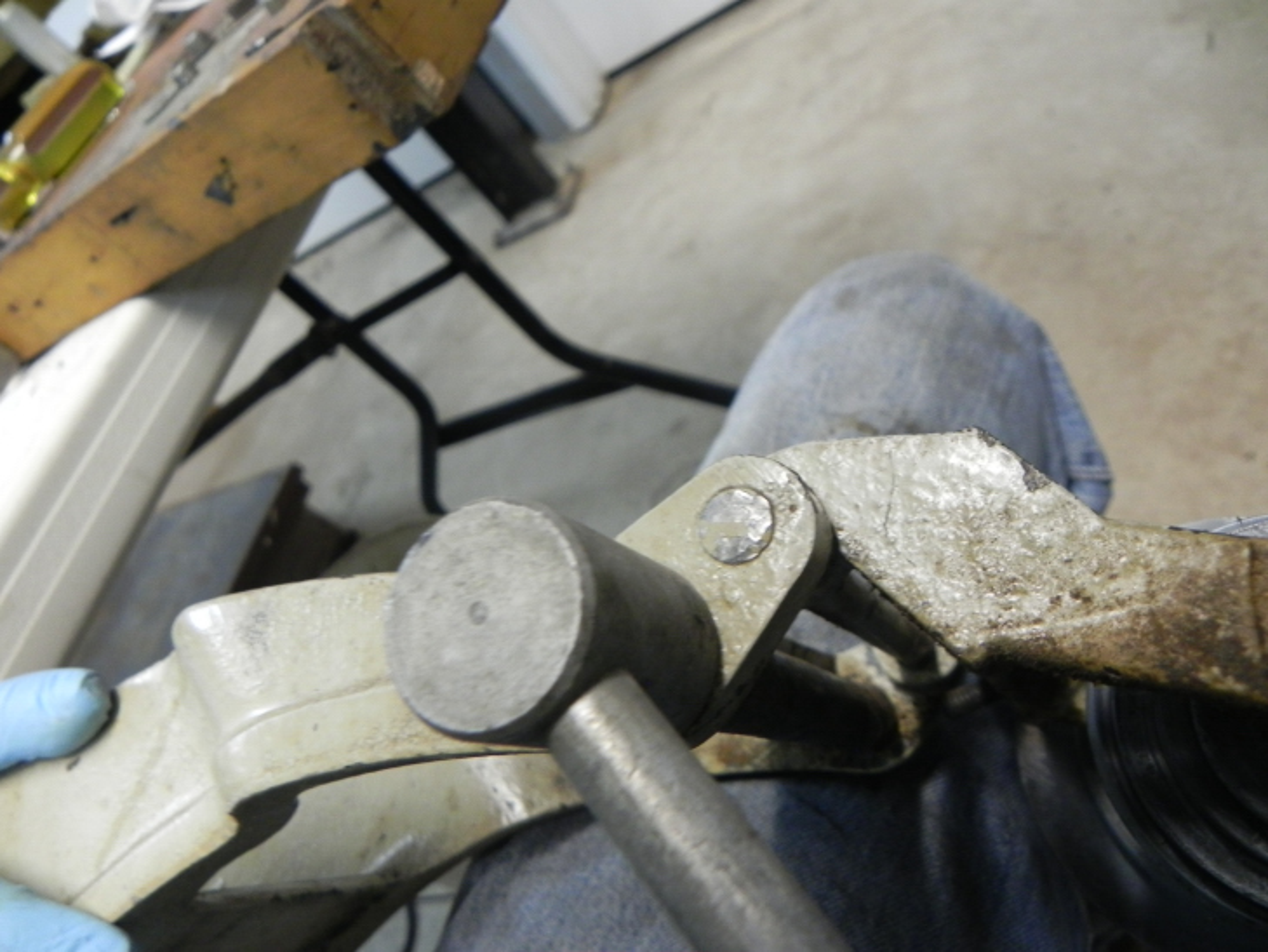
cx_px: 634
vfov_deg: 53.1
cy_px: 476
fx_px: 953
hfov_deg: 67.3
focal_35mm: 26
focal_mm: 4.6
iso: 400
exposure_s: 1/18.1
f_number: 2.8
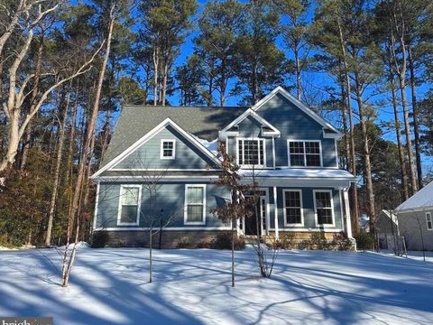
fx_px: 313
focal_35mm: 25
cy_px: 166
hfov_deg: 69.4
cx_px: 224
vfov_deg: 54.9
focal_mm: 6.76
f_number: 1.78
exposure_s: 1/4950
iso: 80
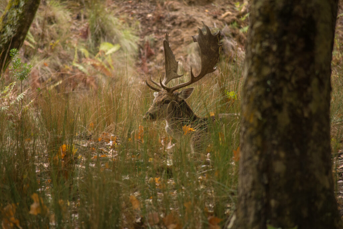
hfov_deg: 6.9
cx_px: 172
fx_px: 2859
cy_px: 114
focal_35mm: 300
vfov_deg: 4.6
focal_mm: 200
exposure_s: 1/125
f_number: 5.6
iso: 500
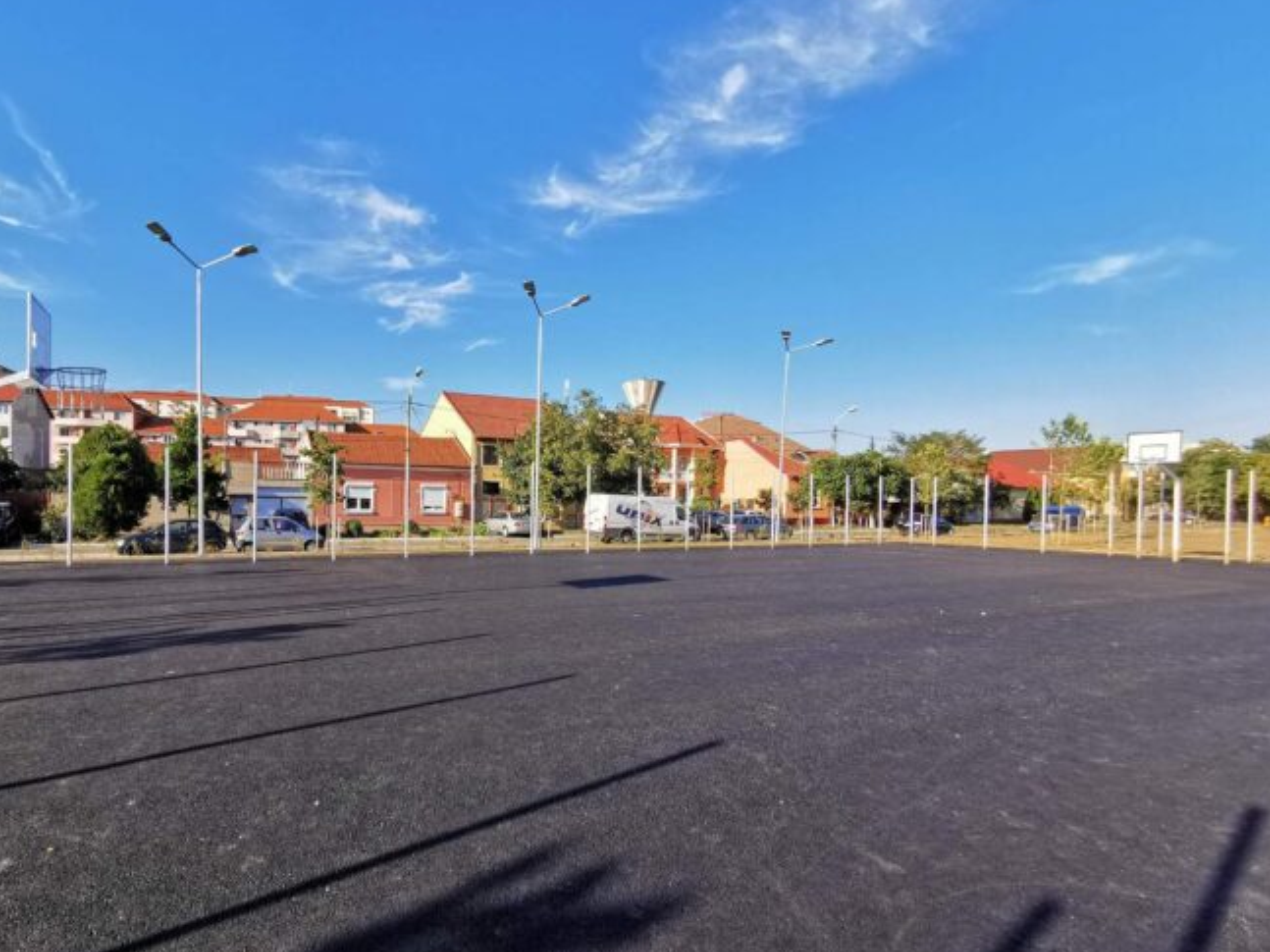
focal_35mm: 19
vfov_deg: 68.6
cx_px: 524
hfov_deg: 83.9
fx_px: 697
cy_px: 510
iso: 50
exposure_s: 1/820
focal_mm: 2.35
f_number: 2.2
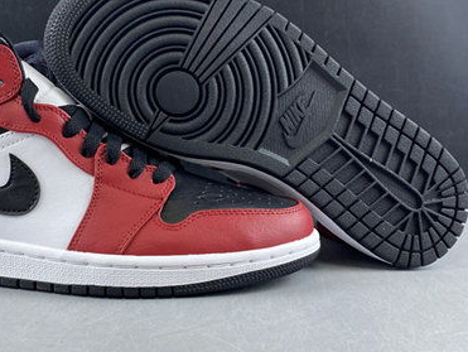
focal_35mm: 49
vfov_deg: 29.7
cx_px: 165
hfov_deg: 38.5
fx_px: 663
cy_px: 158
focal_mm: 4.25
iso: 80
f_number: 1.8
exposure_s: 1/100
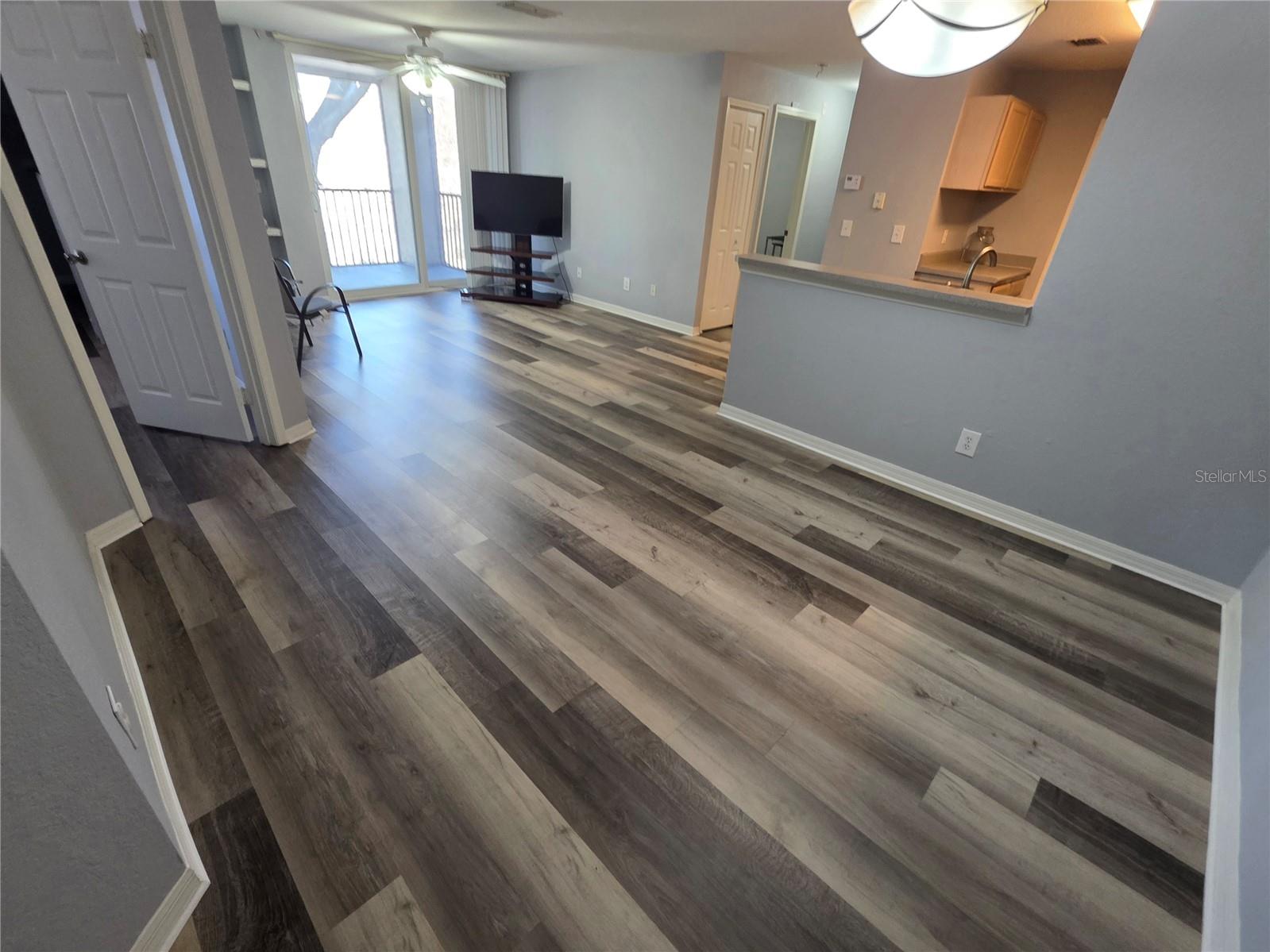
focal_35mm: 13
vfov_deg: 89.9
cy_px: 476
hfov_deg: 106.2
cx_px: 635
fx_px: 477
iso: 320
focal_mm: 2.2
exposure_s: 1/60.2
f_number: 1.9
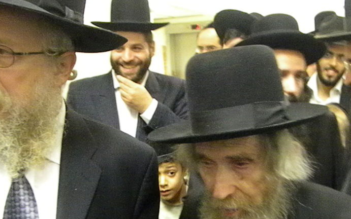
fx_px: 421
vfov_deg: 28.3
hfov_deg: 44.3
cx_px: 248
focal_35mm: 44
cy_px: 190
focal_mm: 5
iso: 3200
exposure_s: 1/34.8
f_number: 3.5
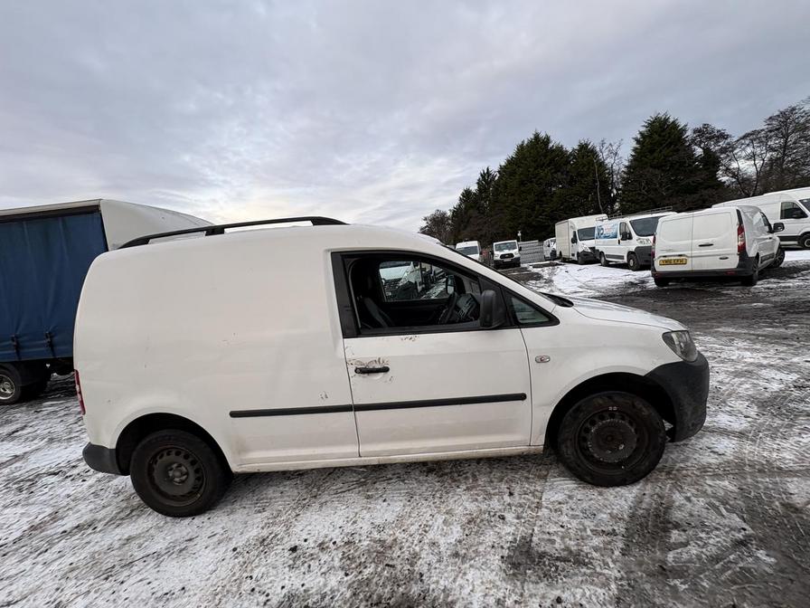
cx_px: 405
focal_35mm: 14
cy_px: 304
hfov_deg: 102.1
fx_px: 328
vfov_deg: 85.7
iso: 40
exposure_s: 1/224
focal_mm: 2.22
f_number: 2.2
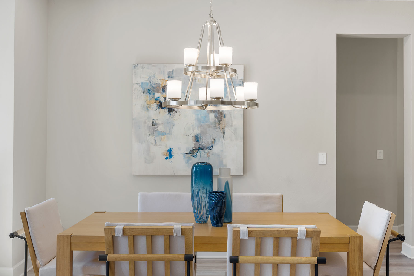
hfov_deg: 50.7
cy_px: 138
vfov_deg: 35.1
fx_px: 437
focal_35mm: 38
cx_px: 207
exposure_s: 2
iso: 40
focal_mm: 38
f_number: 9
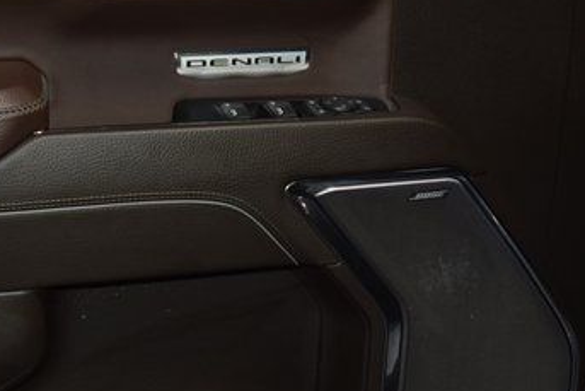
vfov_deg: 19.5
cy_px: 180
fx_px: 1137
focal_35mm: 70
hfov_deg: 28.2
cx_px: 116
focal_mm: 25
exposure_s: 1/125
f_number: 3.8
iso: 1100
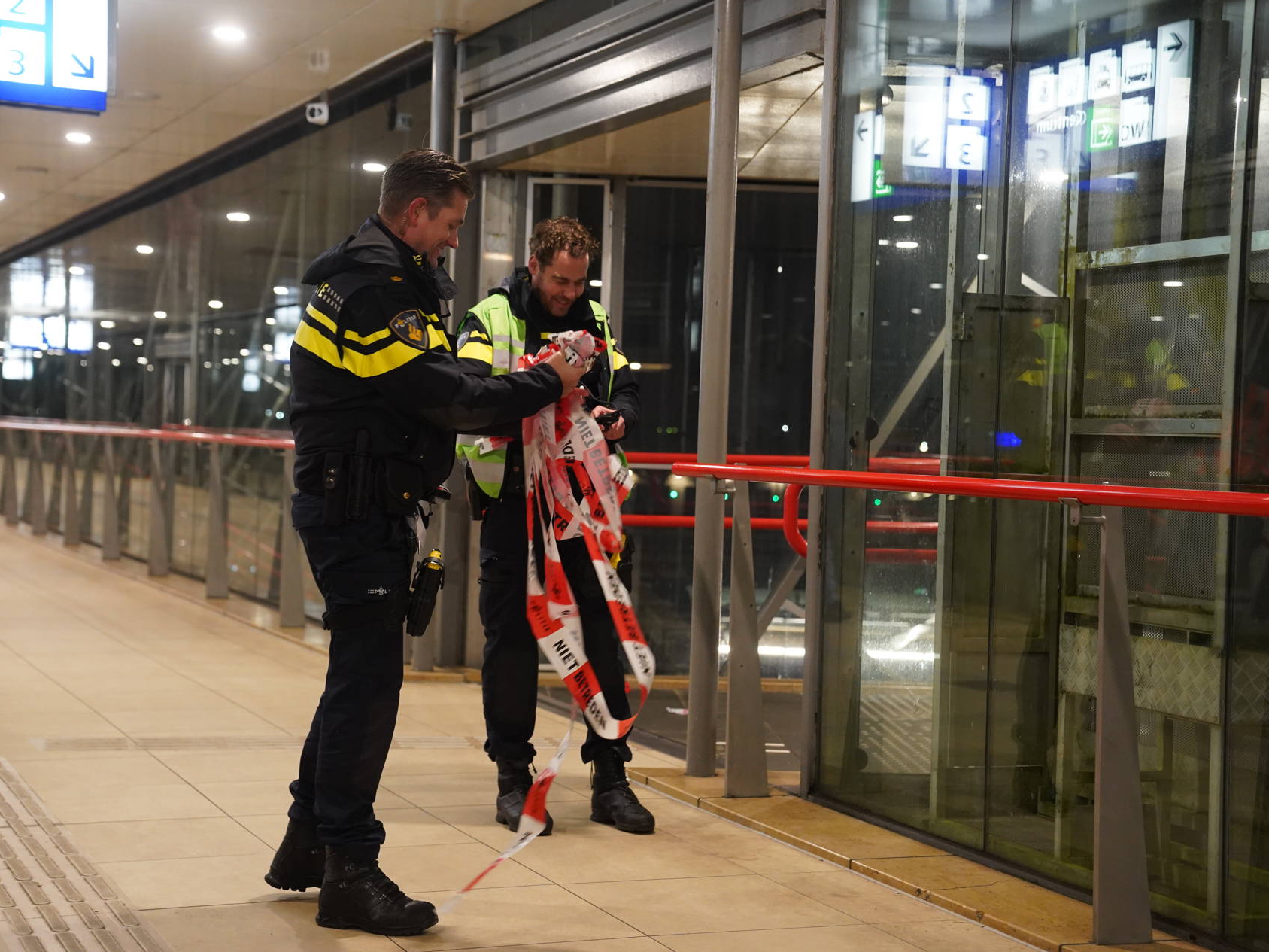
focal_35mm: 58
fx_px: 2126
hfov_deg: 33.2
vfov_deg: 25.2
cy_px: 477
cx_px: 600
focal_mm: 53
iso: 4000
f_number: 3.2
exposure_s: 1/80
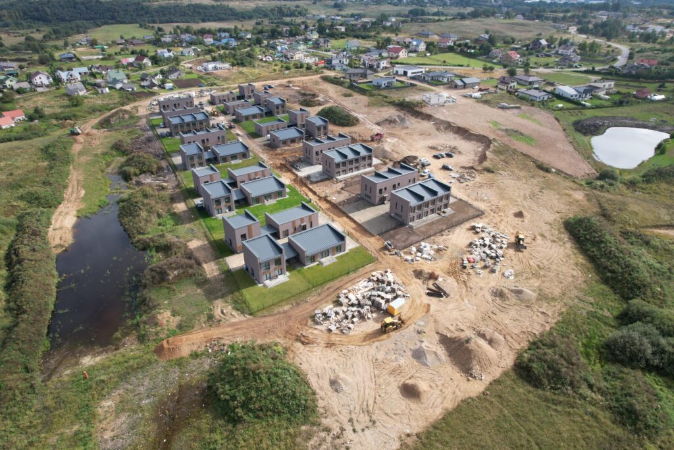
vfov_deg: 57.2
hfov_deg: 78.6
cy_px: 225
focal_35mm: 22
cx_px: 337
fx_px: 412
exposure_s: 1/1000
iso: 110
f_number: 2.8
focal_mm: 8.38
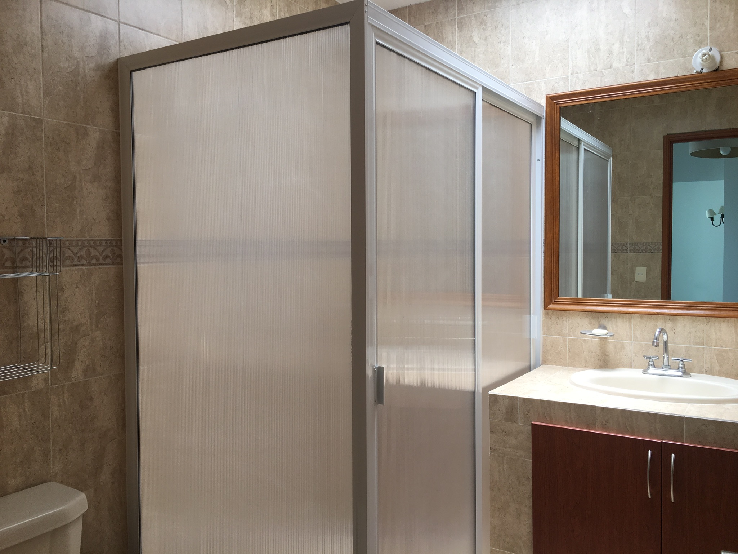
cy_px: 277
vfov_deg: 48.2
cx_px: 369
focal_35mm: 29
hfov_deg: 61.7
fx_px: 618
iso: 25
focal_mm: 4.15
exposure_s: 1/153
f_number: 2.2
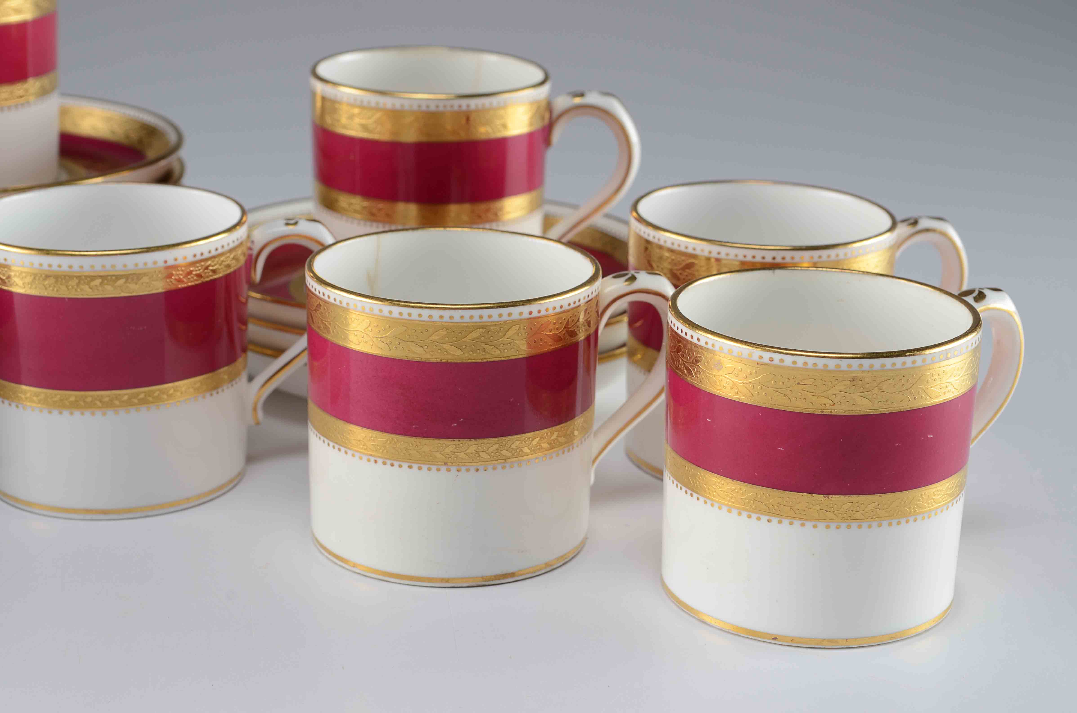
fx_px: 2075
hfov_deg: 29.1
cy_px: 353
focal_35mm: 70
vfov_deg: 19.5
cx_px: 540
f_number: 13
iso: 100
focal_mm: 45
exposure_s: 1/80
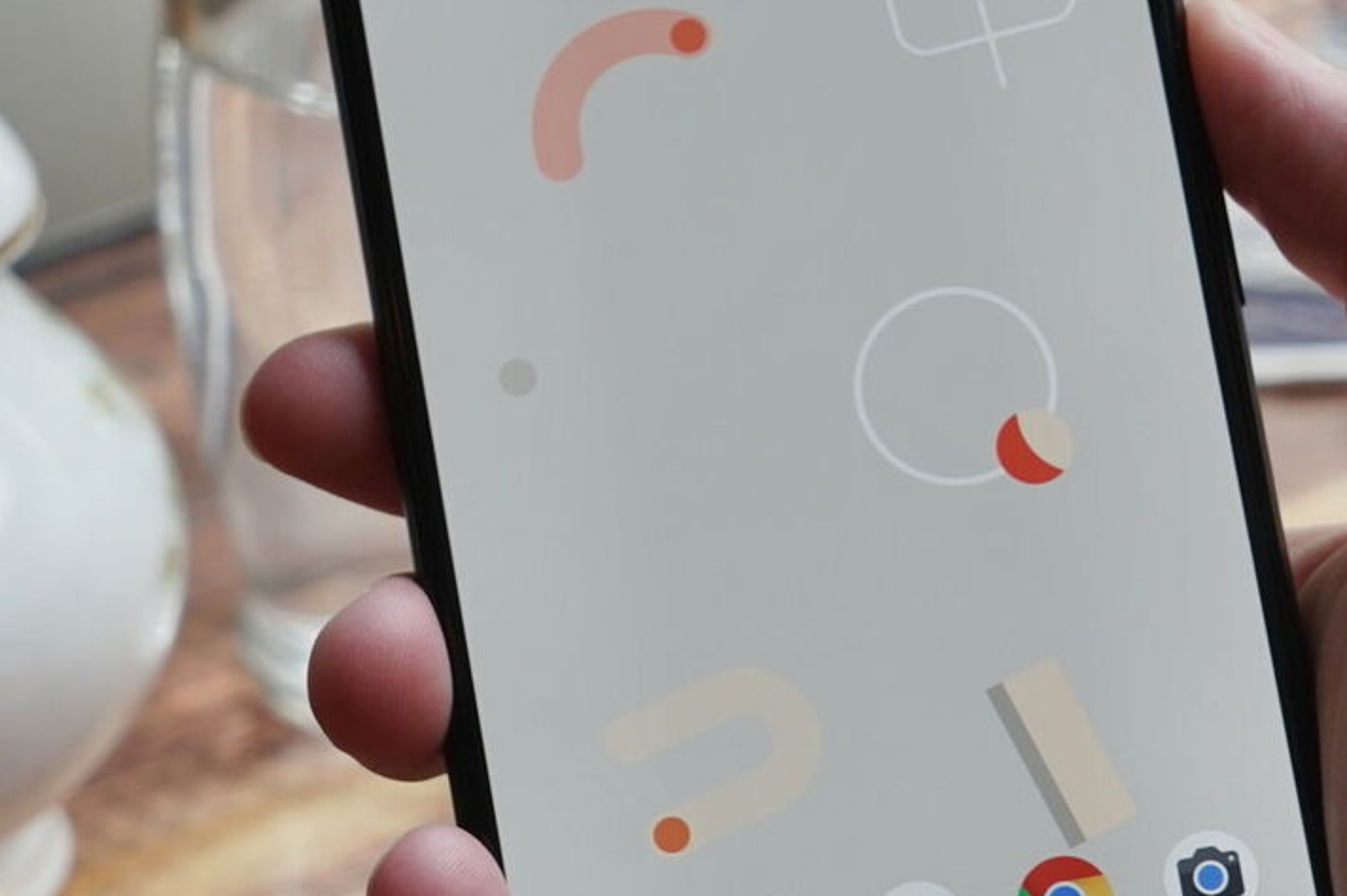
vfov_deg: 8.1
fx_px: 6358
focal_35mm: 170
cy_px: 456
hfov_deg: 12.1
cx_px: 863
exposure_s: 1/160
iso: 500
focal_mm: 63
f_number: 6.3
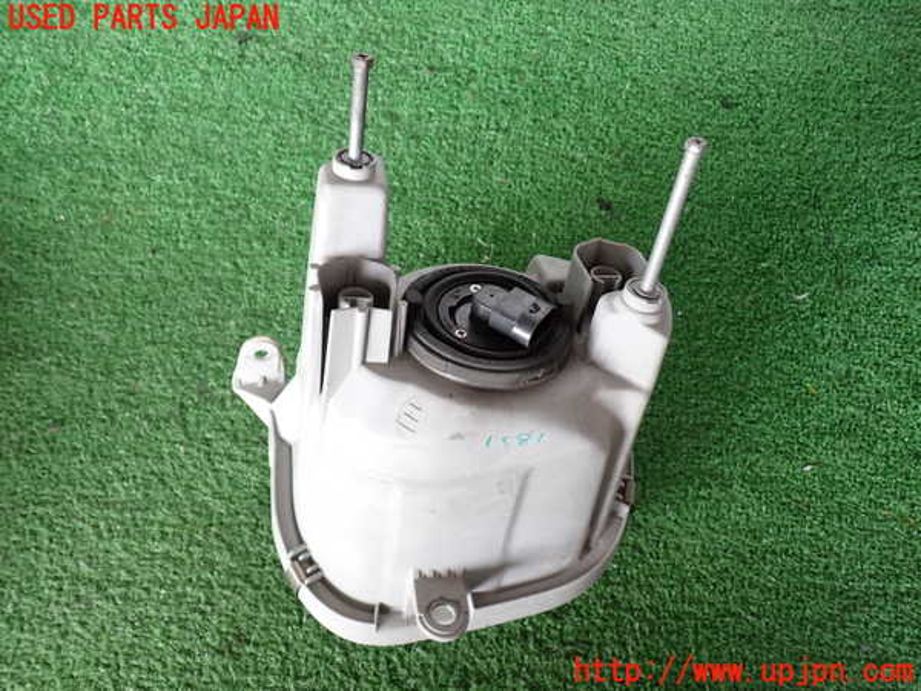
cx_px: 460
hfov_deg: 60.0
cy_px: 346
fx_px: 798
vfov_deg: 46.8
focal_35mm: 30
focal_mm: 5.4
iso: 200
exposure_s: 1/50
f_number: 2.3
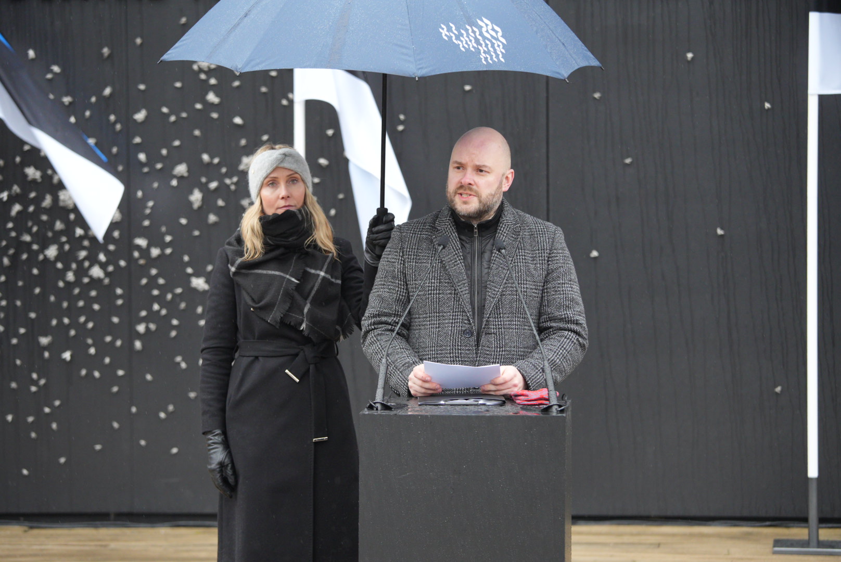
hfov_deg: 17.6
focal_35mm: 116
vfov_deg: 11.8
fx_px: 2712
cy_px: 281
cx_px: 420
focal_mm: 116
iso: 3200
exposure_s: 1/800
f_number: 4
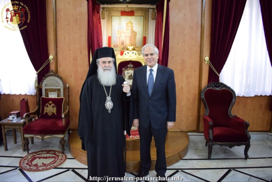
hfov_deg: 67.4
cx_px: 136
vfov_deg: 48.0
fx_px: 204
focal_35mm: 27
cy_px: 91
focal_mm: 18
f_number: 3.5
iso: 6400
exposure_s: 1/100
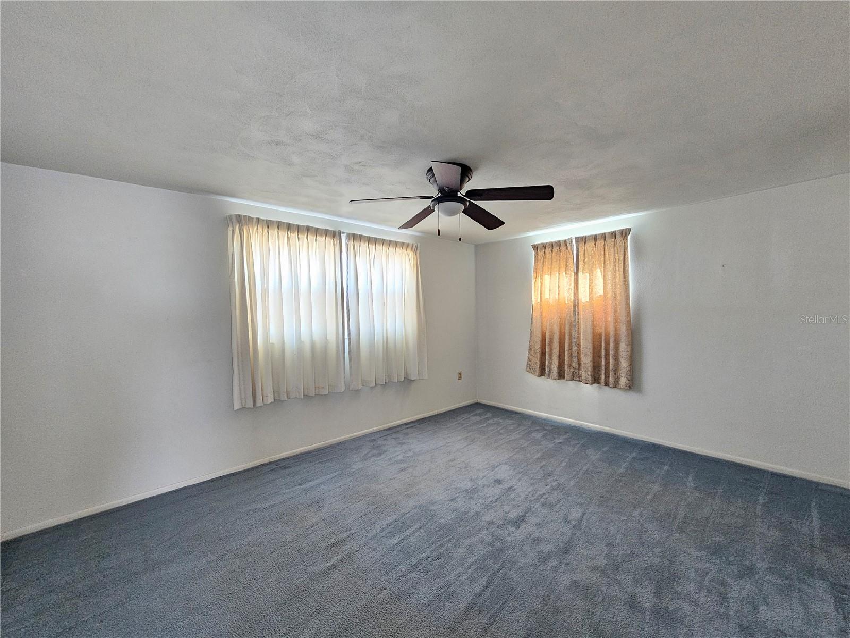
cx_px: 425
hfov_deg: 106.2
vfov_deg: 89.9
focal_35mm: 13
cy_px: 319
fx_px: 319
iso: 500
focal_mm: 2.2
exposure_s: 1/30
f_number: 2.2
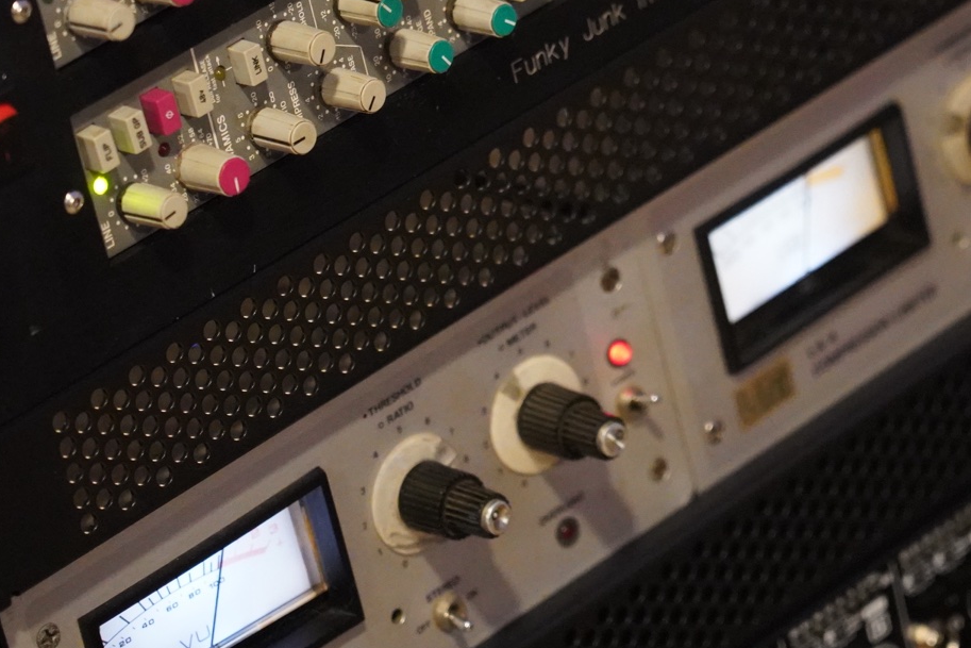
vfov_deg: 6.6
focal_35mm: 207
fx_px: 5584
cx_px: 704
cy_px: 85
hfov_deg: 9.9
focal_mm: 105
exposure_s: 1/30
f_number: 4
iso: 12800
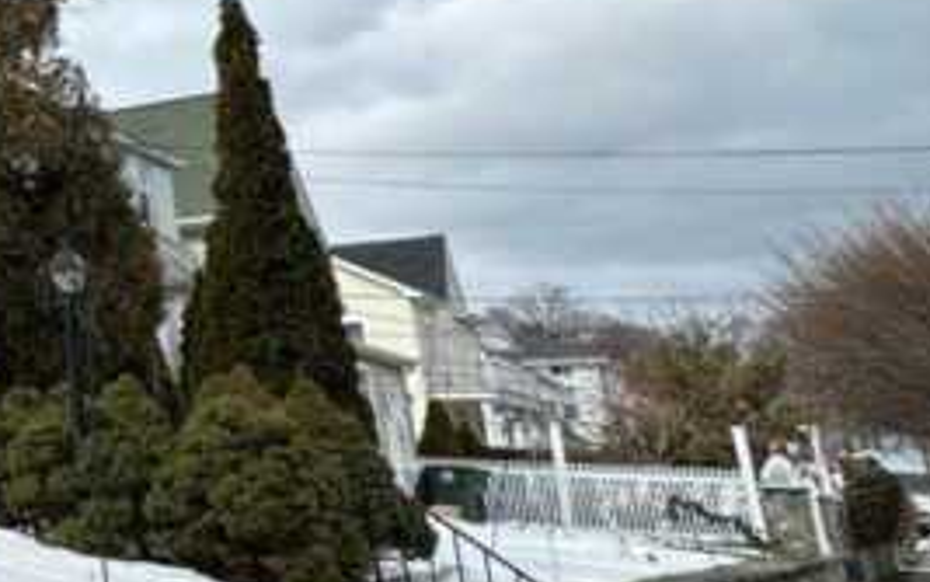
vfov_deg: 22.4
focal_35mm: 57
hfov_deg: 23.2
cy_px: 115
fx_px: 1445
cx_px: -662
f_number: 2.2
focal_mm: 2.22
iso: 40
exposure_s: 1/1082
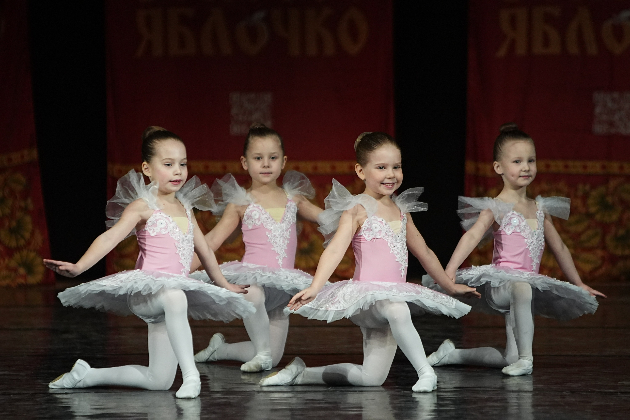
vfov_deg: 4.6
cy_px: 210
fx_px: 5250
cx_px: 315
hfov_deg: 6.9
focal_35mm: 300
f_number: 2.8
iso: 3200
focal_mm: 200
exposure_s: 1/500
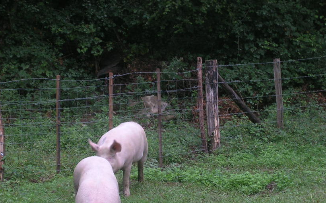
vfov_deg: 9.4
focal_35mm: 139
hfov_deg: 15.0
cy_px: 118
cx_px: 129
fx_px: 1235
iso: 58
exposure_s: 1/30
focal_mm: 16.2
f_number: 4.9
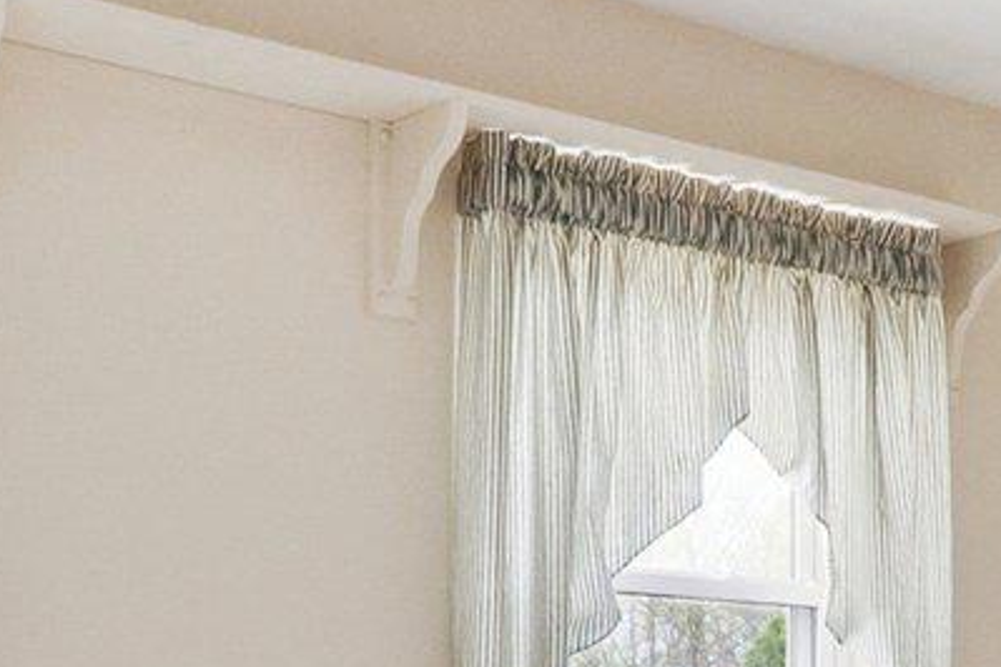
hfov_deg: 25.8
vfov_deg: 16.7
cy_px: 881
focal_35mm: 77
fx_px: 2141
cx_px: 825
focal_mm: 10
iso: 400
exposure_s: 1/30
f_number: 5.6
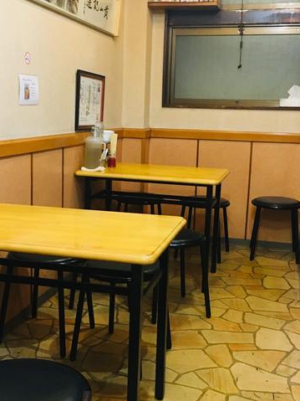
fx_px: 532
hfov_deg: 31.5
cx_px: 139
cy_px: 197
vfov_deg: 41.2
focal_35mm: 46
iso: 200
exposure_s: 1/24
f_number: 2.2
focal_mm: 4.15
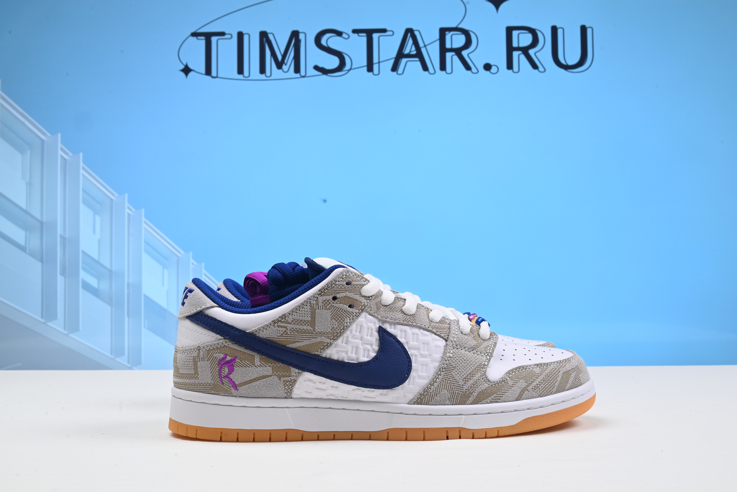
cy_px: 246
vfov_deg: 33.4
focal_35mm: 40
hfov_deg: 48.4
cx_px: 368
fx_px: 819
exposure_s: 1/2.5
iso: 100
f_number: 16
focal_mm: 40
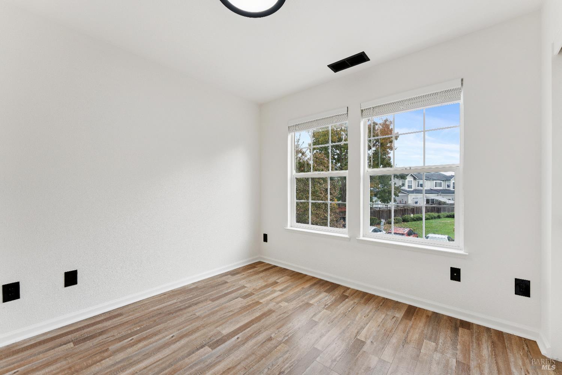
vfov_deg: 81.2
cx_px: 281
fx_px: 219
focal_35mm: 14
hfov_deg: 104.3
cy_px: 188
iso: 100
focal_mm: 14
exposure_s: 1/25
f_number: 9
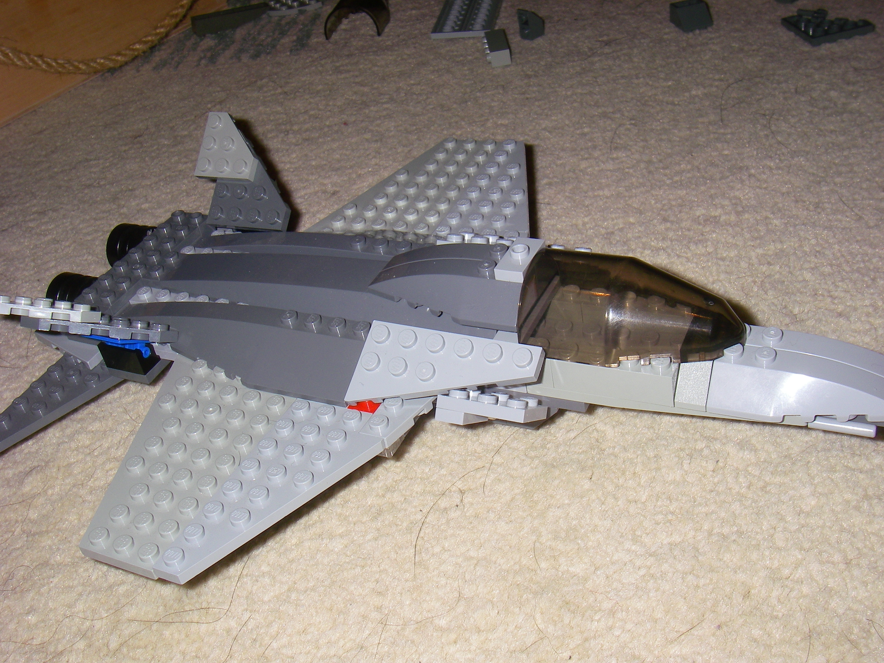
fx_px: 996
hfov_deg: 47.9
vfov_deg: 36.8
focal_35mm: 39
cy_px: 340
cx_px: 450
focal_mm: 6.3
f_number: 6.6
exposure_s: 1/40
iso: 64
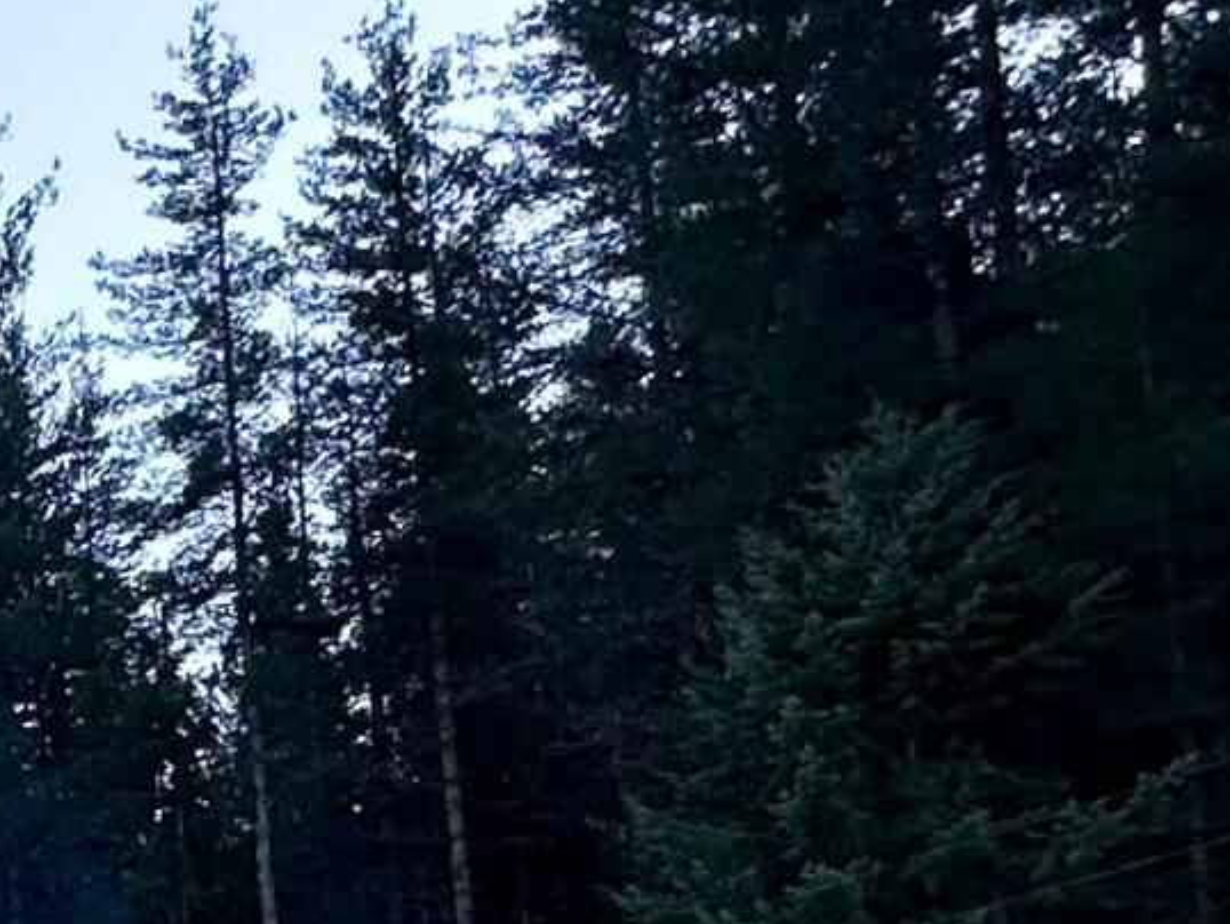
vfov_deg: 16.1
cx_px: -1033
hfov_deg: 18.8
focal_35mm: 78
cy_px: 1654
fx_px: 2773
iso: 40
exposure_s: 1/527
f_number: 2.2
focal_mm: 2.22
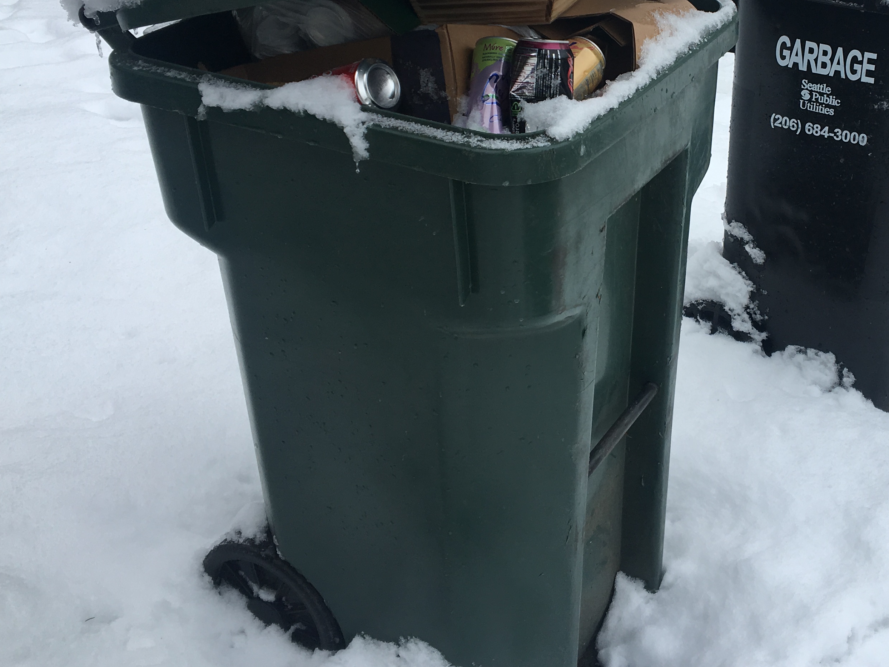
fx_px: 1207
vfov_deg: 30.5
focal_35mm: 47
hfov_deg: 39.8
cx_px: 619
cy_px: 191
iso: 25
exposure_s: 1/246
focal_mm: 4.15
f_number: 2.2
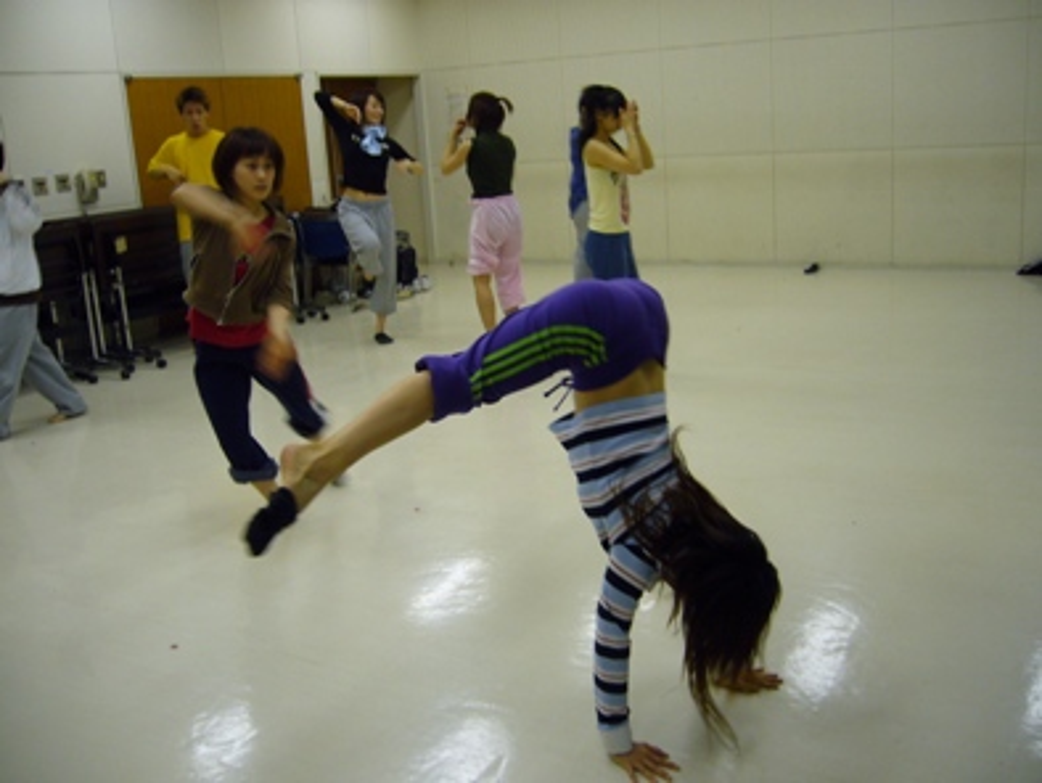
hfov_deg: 52.6
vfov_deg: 40.7
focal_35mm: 35
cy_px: 392
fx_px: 1054
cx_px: 521
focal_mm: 5.8
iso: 100
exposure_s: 1/30
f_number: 2.8
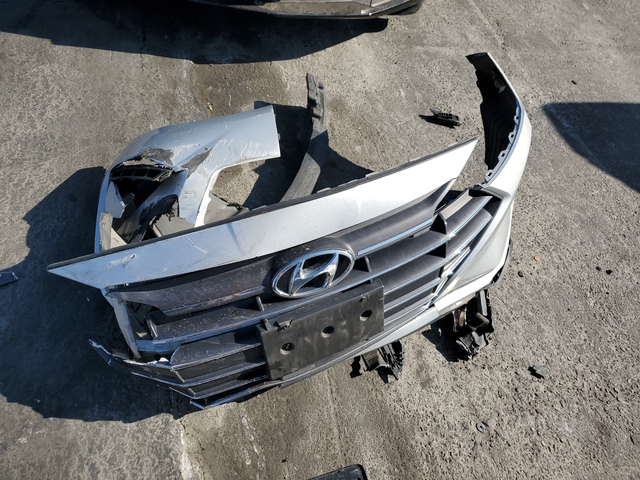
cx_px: 320
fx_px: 481
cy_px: 240
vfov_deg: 53.1
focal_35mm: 26
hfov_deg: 67.3
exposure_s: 1/3333
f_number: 1.5
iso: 50
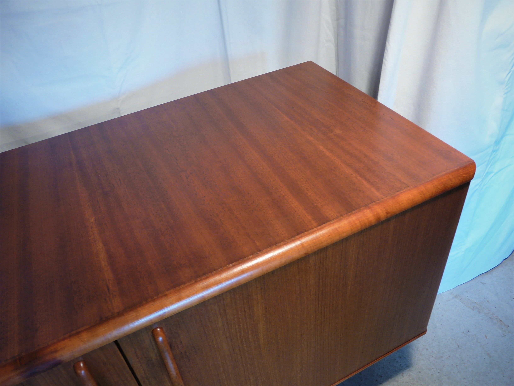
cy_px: 193
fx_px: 416
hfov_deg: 63.4
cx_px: 257
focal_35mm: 28
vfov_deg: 49.7
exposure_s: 1/40
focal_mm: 4.6
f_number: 2.8
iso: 100
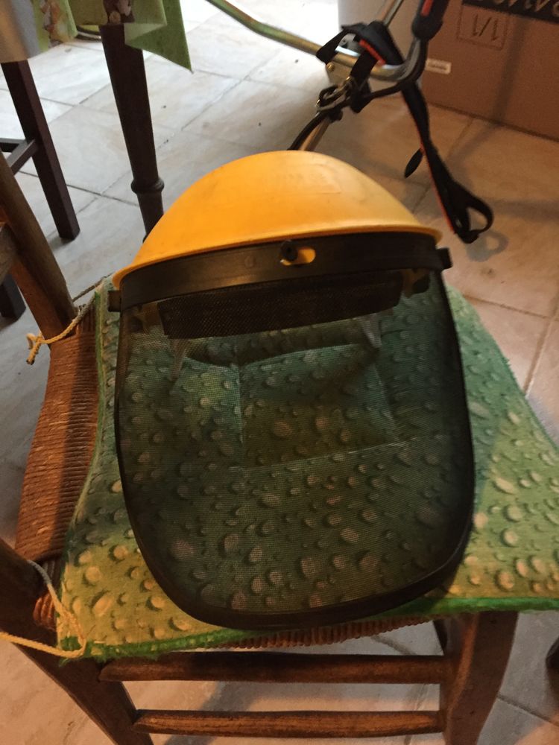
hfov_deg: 48.2
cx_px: 280
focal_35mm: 29
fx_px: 624
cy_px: 372
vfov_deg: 61.7
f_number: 2.2
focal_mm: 4.15
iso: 250
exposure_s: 1/17
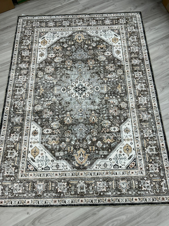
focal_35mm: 26
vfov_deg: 67.3
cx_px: 84
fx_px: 169
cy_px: 113
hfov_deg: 53.1
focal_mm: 5.7
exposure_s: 1/120
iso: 64
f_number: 1.5
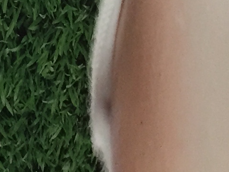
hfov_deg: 10.1
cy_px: -259
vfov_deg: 7.1
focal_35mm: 196
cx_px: 39
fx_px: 1296
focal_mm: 4.15
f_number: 2.2
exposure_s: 1/30
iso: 160
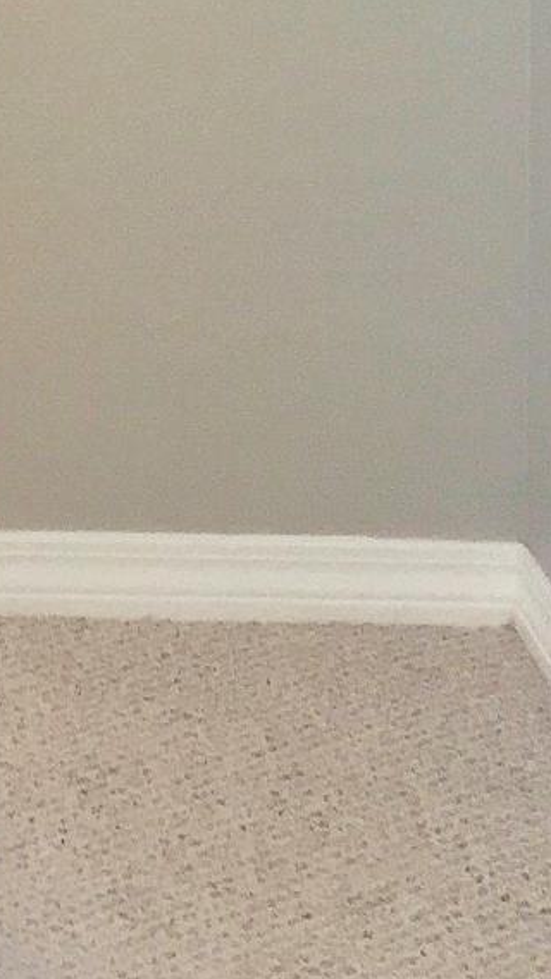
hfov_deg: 10.2
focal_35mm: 111
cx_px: -494
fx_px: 2884
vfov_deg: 17.3
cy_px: -516
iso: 64
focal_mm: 4.15
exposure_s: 1/30
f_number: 2.2
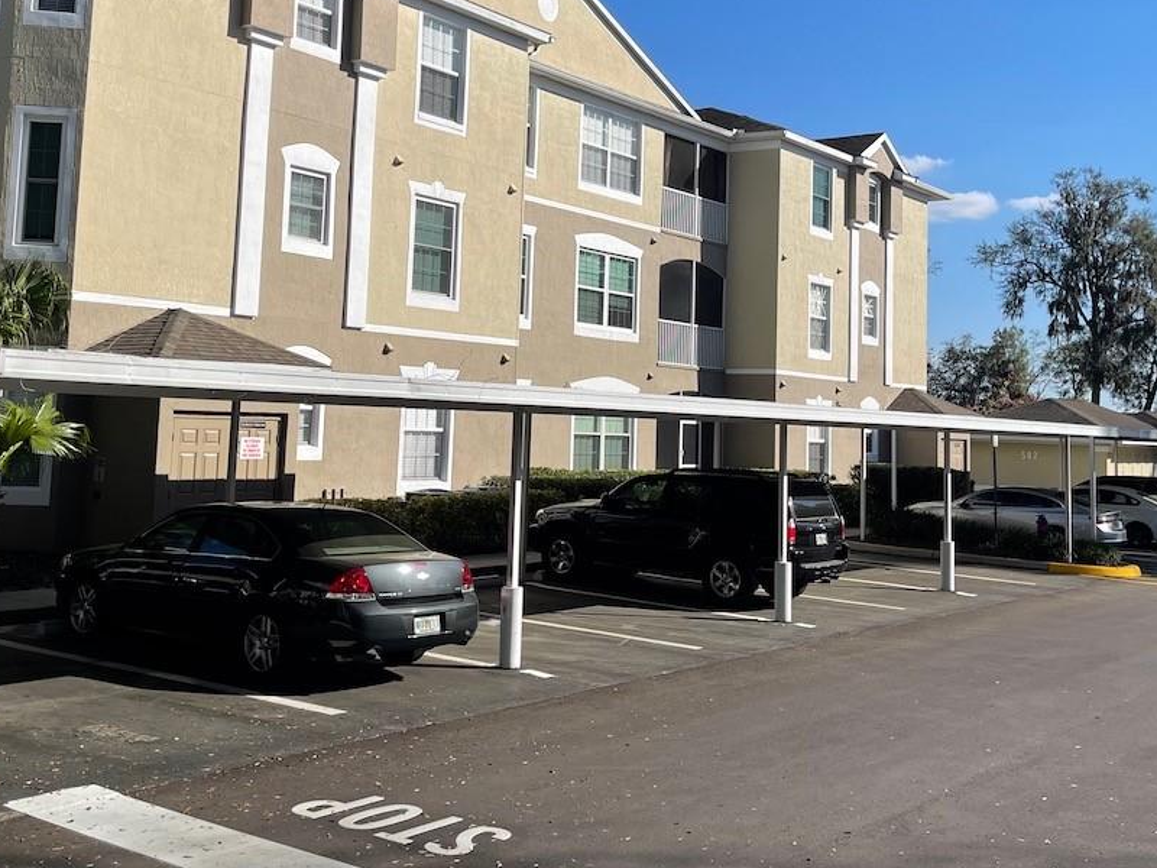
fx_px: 1337
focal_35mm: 40
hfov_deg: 46.8
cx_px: 561
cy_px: 268
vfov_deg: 35.5
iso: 32
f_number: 1.6
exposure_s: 1/5128
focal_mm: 5.1
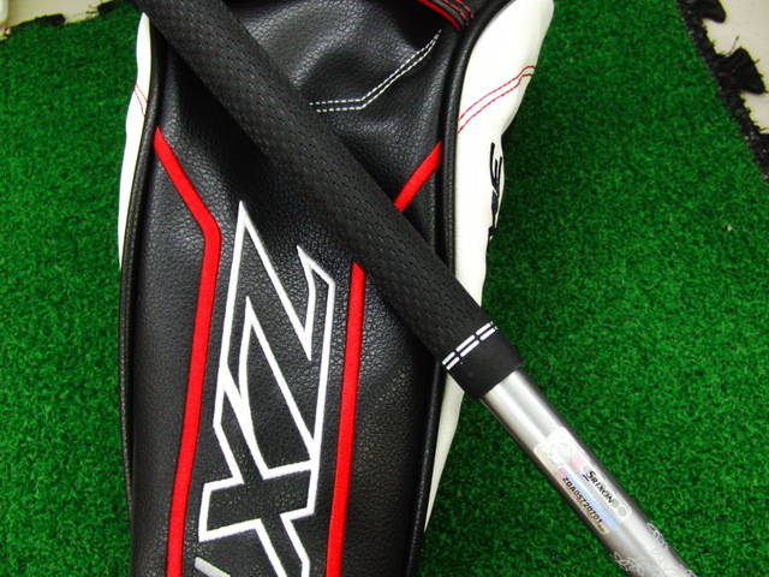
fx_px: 822
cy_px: 288
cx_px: 384
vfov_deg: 38.7
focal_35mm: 37
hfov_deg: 50.1
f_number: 3.6
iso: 400
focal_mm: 6.42
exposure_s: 1/50
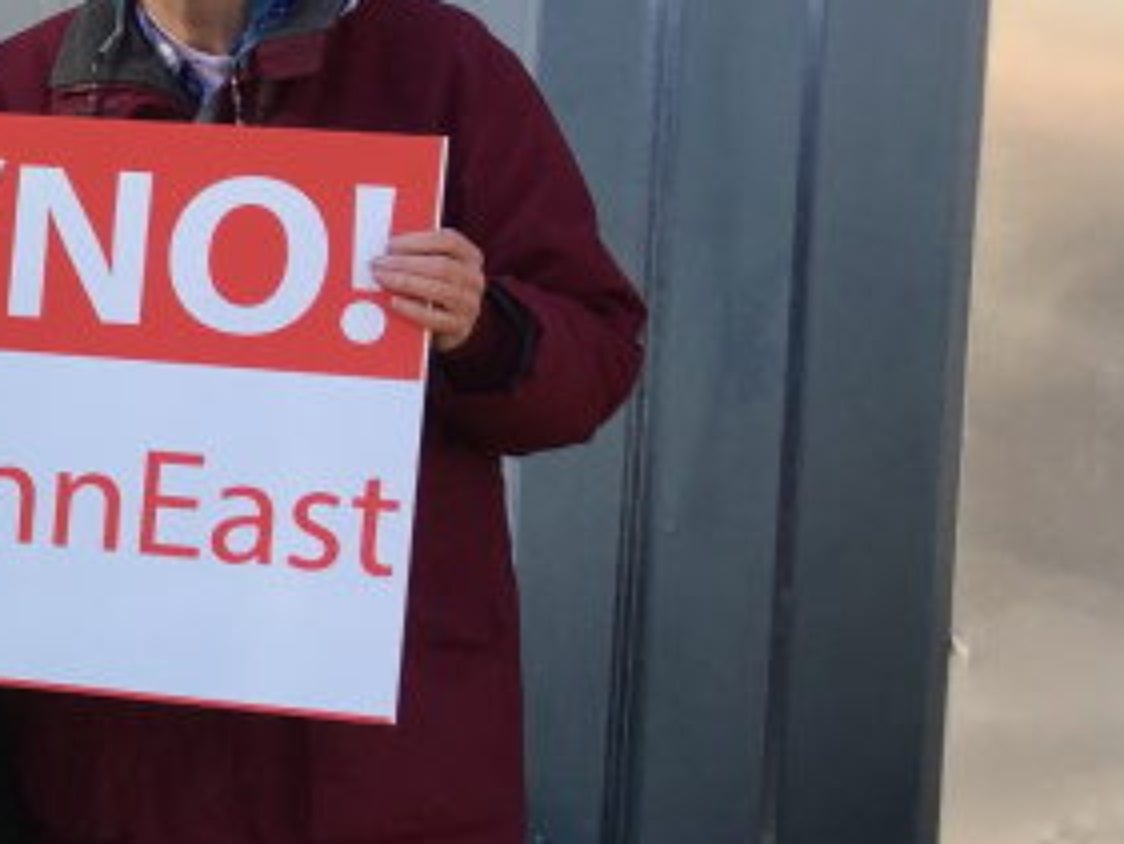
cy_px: 440
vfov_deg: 12.5
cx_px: -1140
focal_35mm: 119
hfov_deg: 13.9
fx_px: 3866
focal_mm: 4.15
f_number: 2.2
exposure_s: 1/348
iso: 25
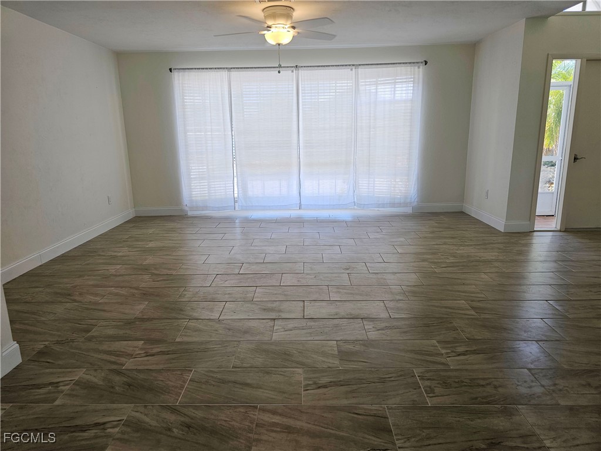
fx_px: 399
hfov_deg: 73.9
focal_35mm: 23
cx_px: 300
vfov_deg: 58.9
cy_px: 226
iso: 25
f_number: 1.7
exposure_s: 1/120
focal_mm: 6.3
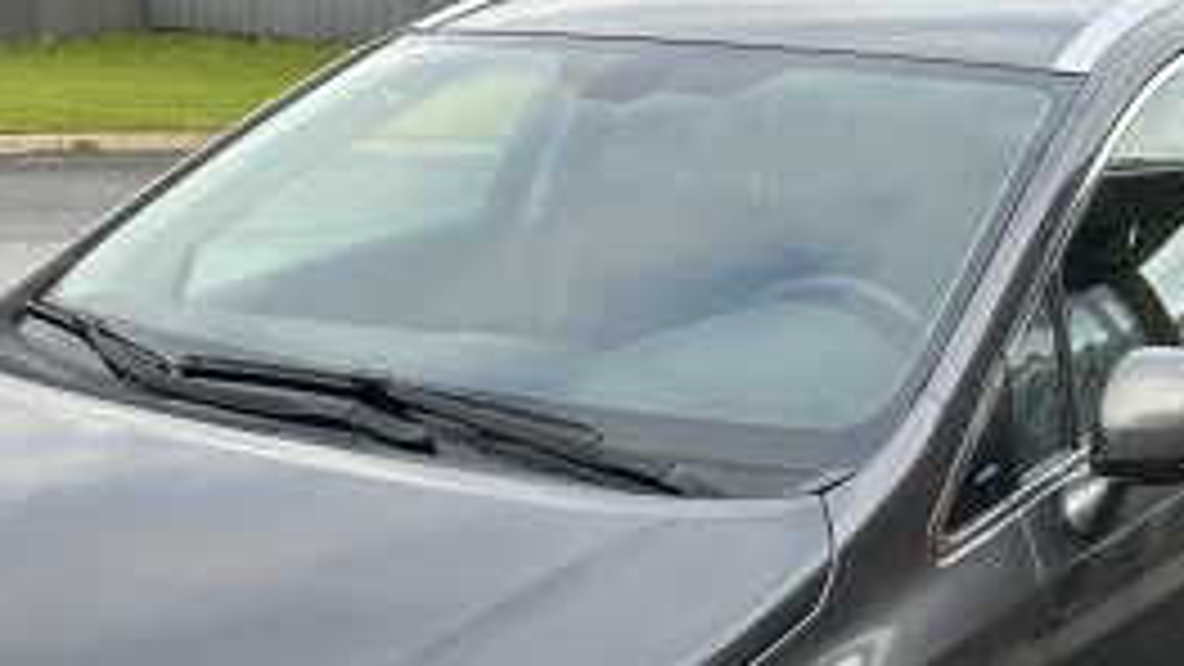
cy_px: 891
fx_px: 2166
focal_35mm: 69
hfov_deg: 30.6
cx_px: 567
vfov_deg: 16.4
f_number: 1.5
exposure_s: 1/282
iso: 40
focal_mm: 5.7
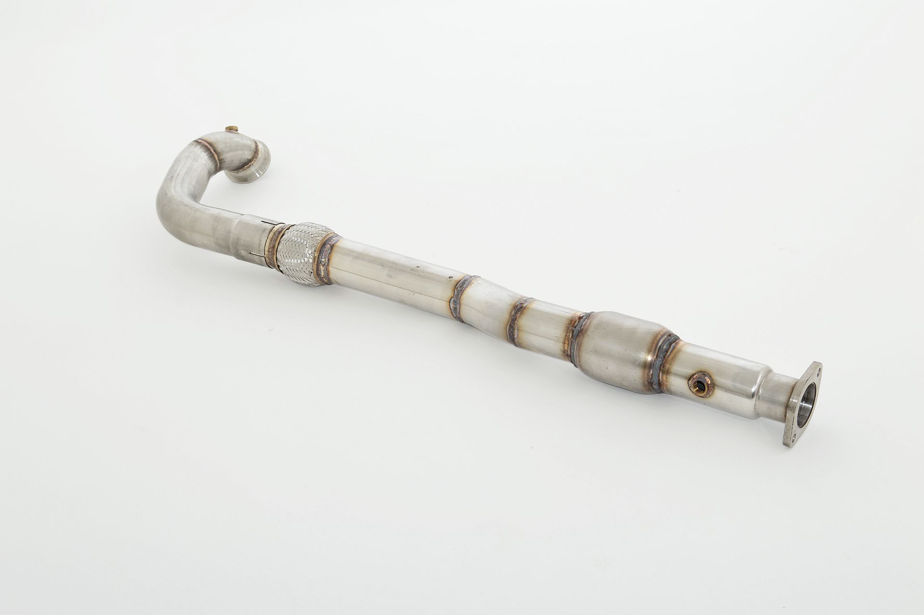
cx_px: 462
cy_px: 308
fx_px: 1346
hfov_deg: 37.9
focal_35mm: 52
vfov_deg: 25.7
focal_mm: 35
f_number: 10
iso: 200
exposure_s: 1/200
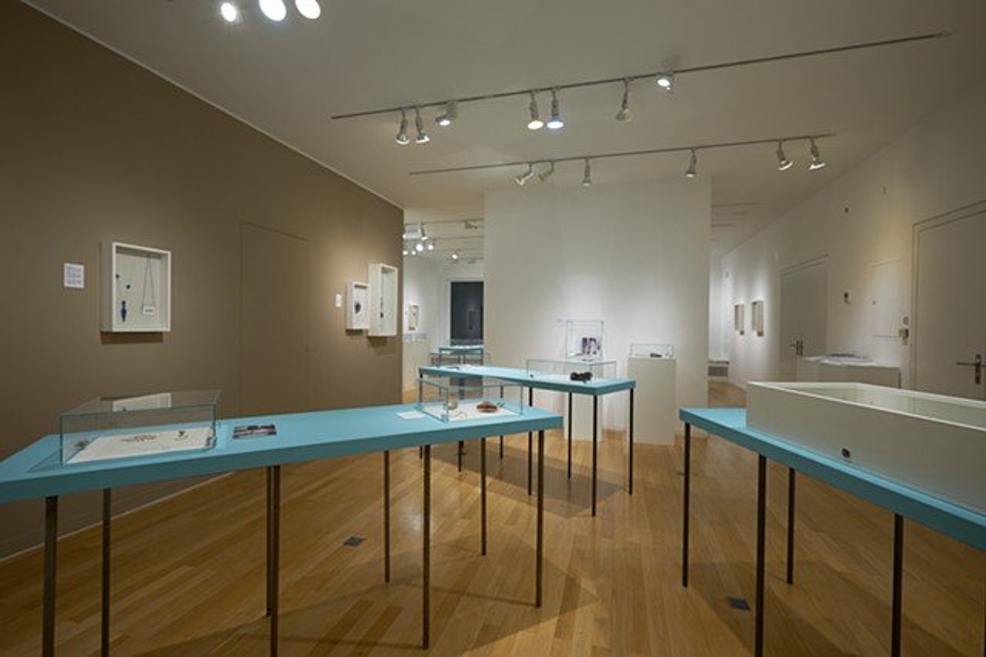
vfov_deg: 77.3
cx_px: 493
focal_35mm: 15
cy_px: 328
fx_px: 411
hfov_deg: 100.4
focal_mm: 10
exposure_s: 1/160
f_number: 4
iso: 500
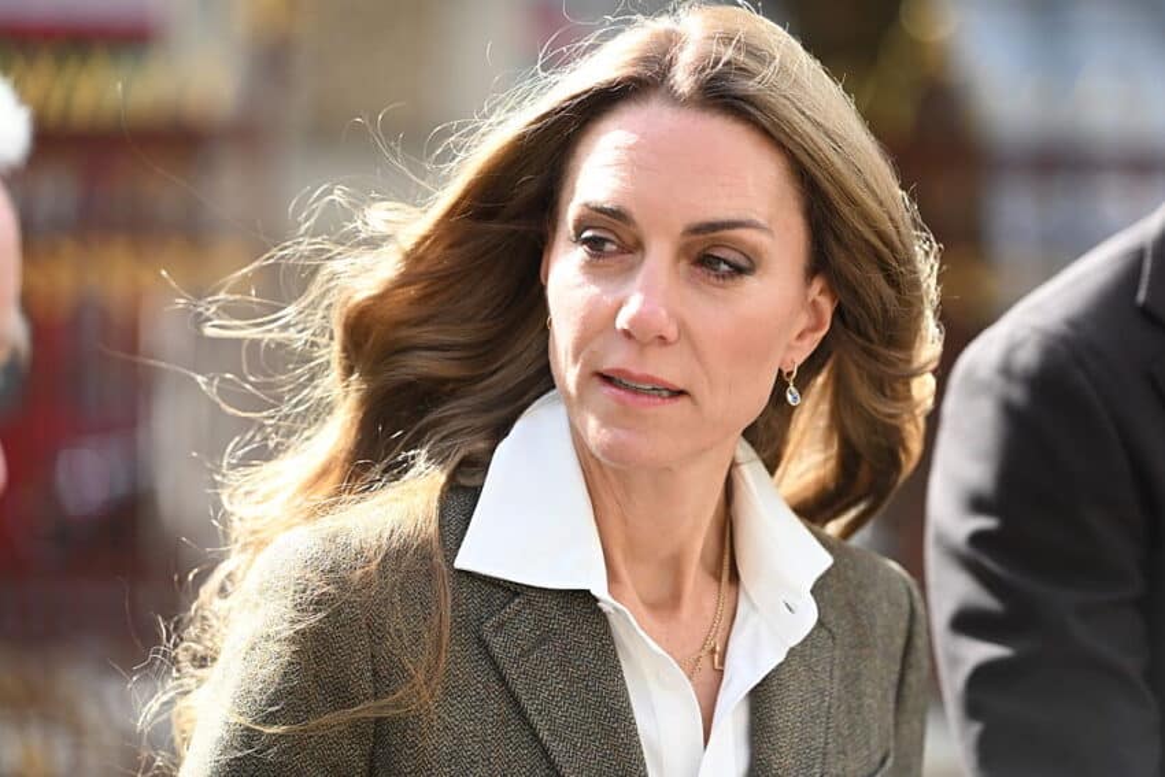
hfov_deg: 14.2
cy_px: 388
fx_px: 4693
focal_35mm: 145
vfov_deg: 9.5
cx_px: 582
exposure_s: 1/4000
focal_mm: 145
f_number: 3.5
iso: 1600
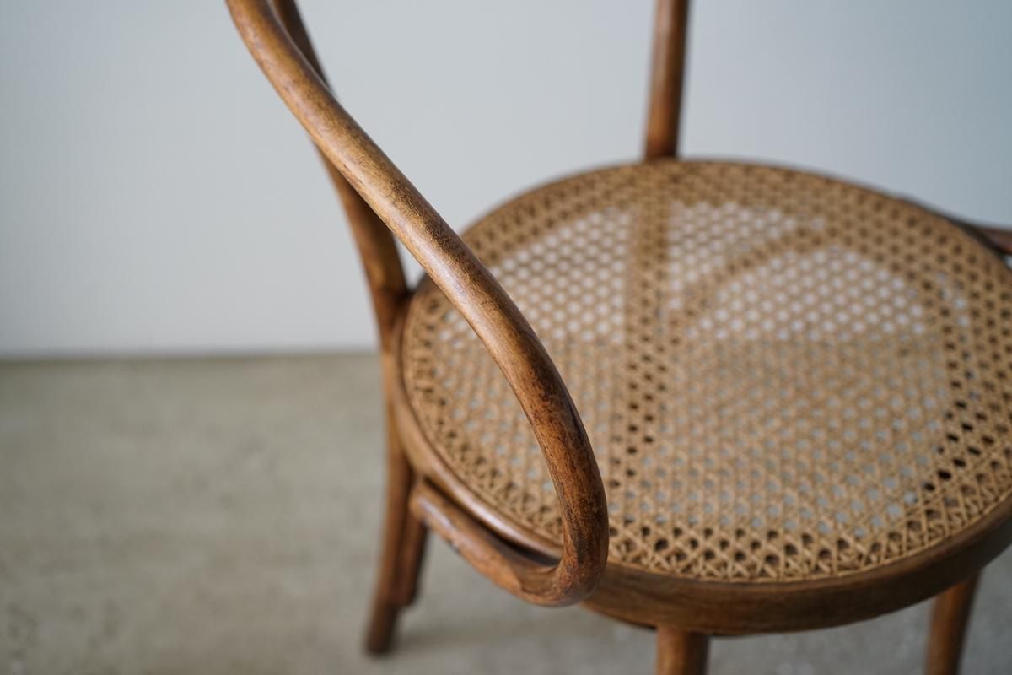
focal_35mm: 55
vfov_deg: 24.6
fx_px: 1546
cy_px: 338
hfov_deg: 36.2
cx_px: 506
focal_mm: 55
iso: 1250
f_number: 2.8
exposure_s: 1/100
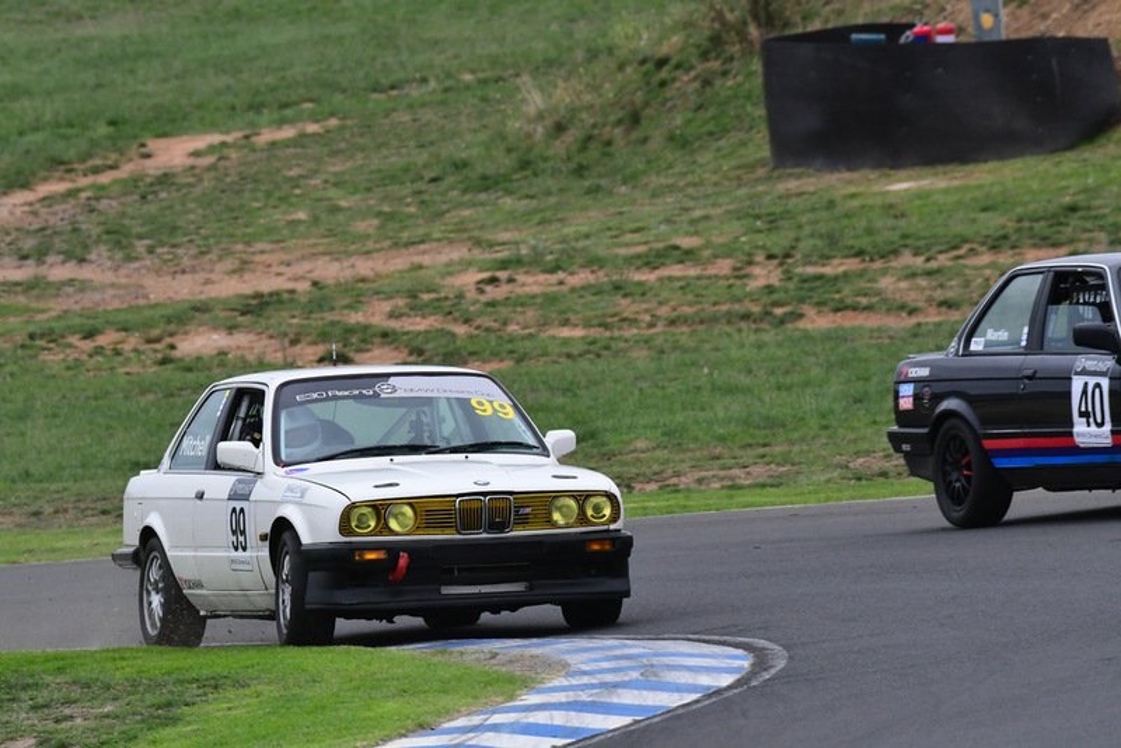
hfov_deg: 3.4
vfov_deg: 2.3
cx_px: 560
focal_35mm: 600
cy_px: 374
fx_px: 18689
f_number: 10
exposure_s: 1/640
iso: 2000
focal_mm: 400
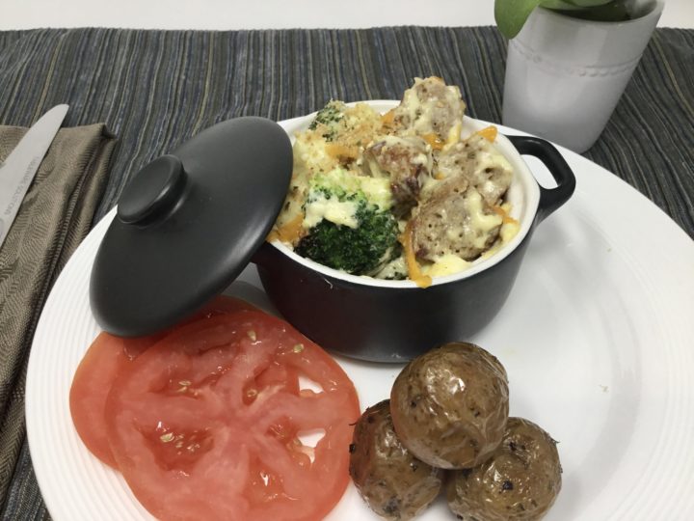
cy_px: 260
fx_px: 622
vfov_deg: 45.4
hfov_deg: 58.4
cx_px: 347
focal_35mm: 31
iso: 50
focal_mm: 3.3
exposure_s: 1/120
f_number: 2.4
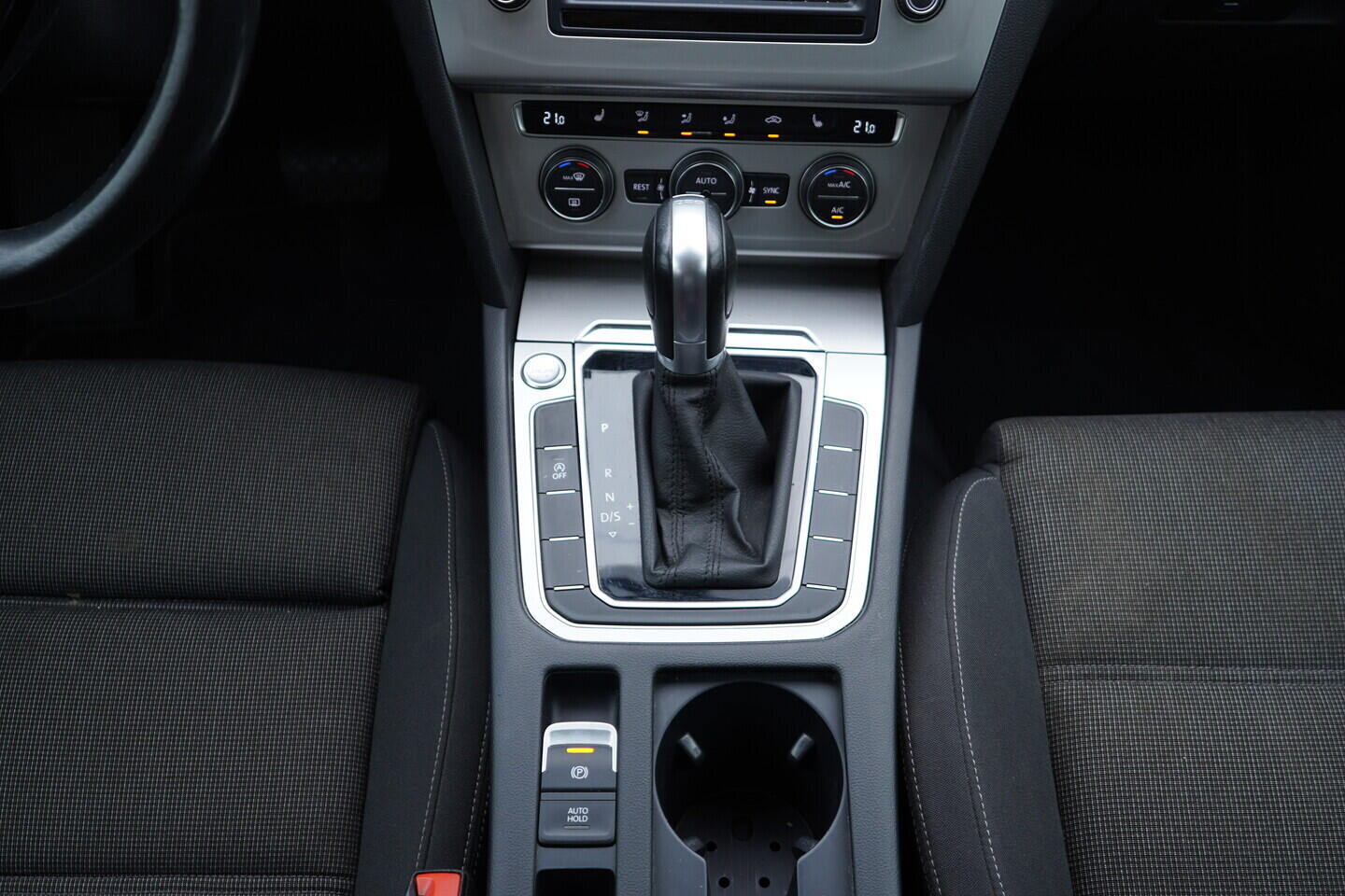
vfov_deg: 36.9
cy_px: 448
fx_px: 1345
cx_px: 672
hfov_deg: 53.1
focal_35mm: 36
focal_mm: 24
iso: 200
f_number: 2.8
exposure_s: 1/40
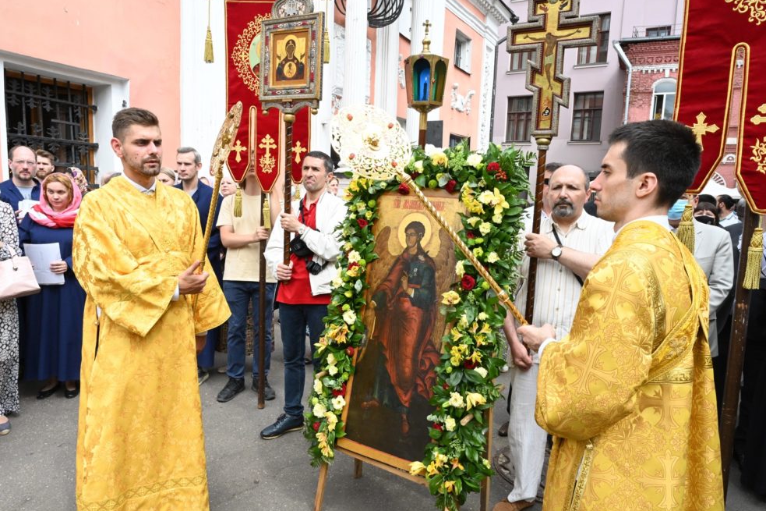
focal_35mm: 25
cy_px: 262
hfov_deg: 71.5
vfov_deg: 51.3
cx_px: 374
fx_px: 532
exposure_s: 1/640
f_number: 13
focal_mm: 24
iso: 3200
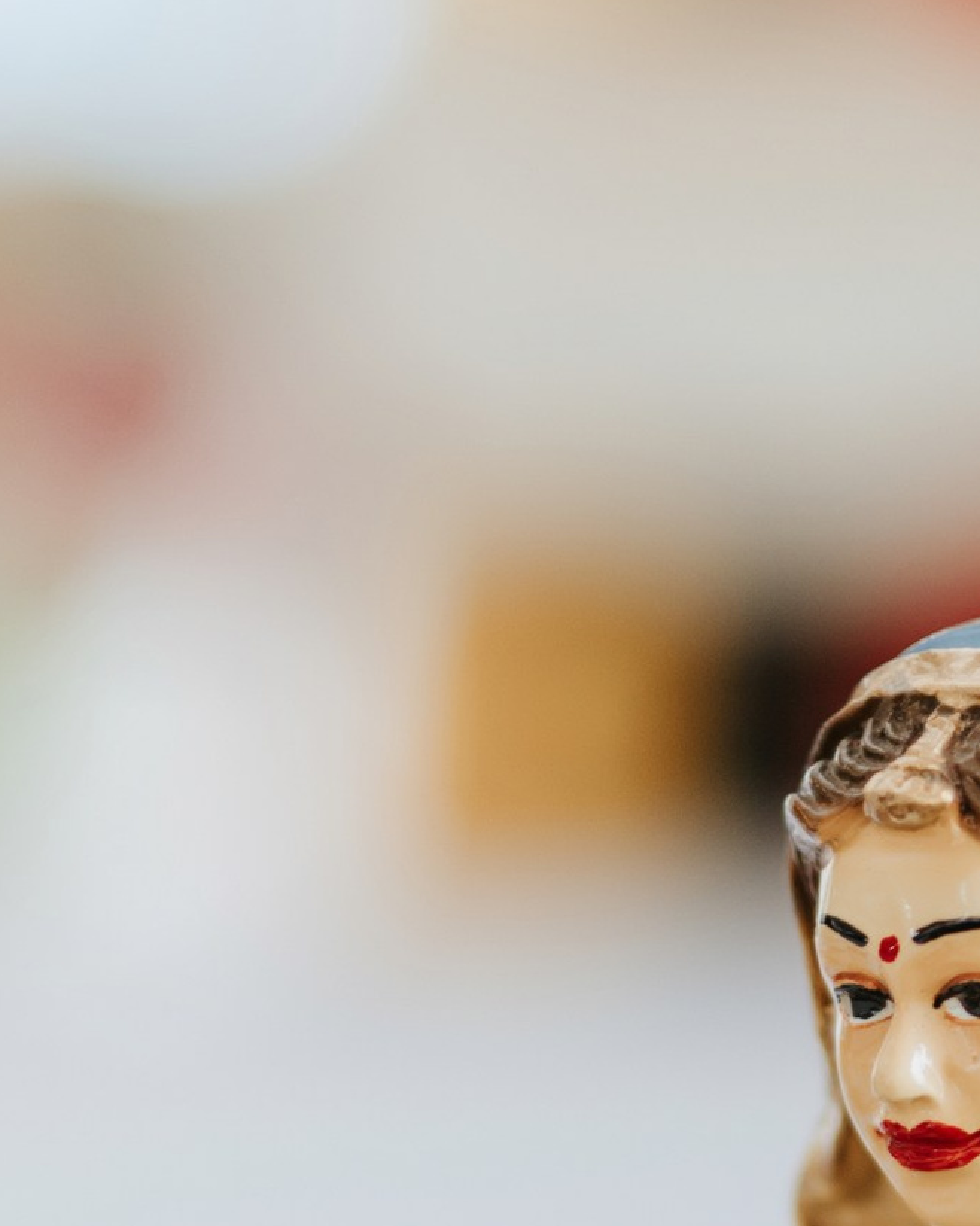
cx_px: 314
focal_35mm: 219
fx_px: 7943
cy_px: 1713
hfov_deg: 7.1
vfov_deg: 8.7
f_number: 1.4
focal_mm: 50
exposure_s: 1/200
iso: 200
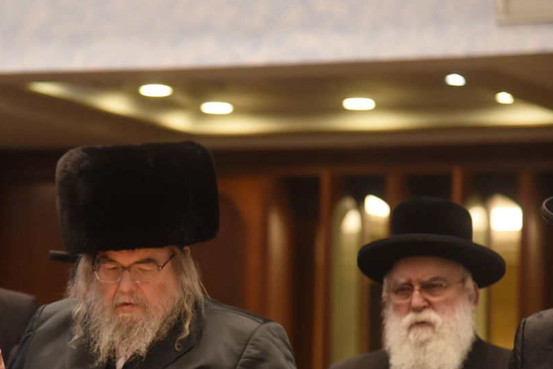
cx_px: 146
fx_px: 2781
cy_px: 278
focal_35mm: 181
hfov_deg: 11.3
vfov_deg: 7.6
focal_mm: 105
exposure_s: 1/100
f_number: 4
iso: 1600
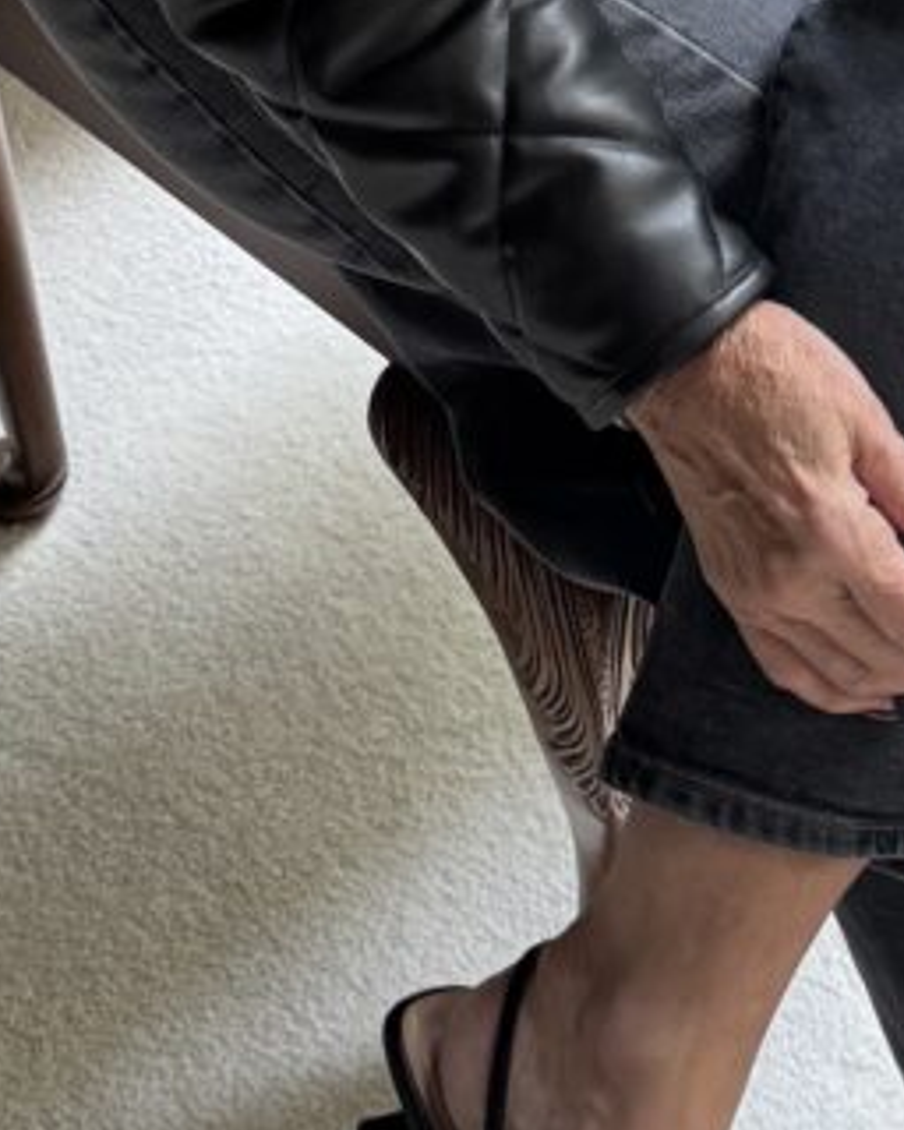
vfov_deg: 25.2
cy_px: 318
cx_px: 791
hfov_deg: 20.1
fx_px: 2508
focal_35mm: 75
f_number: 1.78
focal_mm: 6.76
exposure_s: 1/60
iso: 320
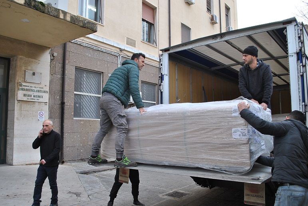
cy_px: 106
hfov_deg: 65.4
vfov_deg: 46.5
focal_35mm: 28
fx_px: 240
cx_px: 153
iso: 200
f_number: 5.6
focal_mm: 18
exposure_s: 1/125
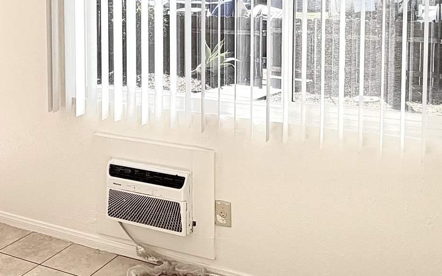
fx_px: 590
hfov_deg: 40.8
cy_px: 22
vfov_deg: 25.4
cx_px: 173
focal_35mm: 49
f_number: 2.2
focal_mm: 2.22
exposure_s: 1/527
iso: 40
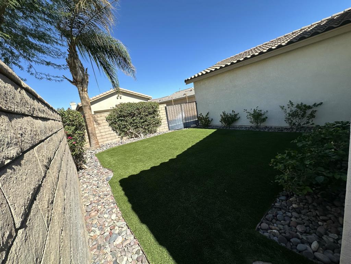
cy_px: 132
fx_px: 142
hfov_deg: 102.1
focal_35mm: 14
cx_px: 176
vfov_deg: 85.7
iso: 50
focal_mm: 2.22
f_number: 2.2
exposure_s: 1/1276
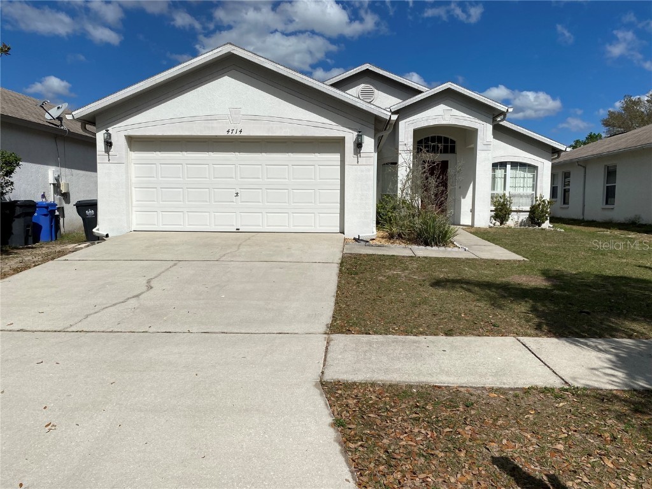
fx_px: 490
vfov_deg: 53.1
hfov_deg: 67.3
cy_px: 244
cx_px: 326
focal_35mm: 26
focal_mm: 4.25
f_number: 1.8
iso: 32
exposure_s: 1/9615
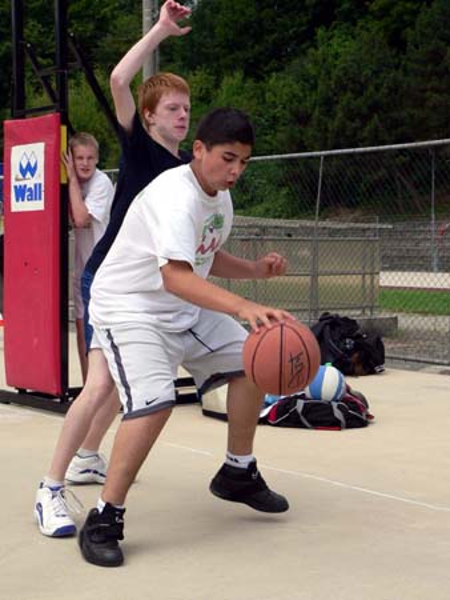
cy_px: 300
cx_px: 225
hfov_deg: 23.0
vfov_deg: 30.3
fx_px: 1108
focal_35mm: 64
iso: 80
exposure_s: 1/640
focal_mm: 10.6
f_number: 3.7
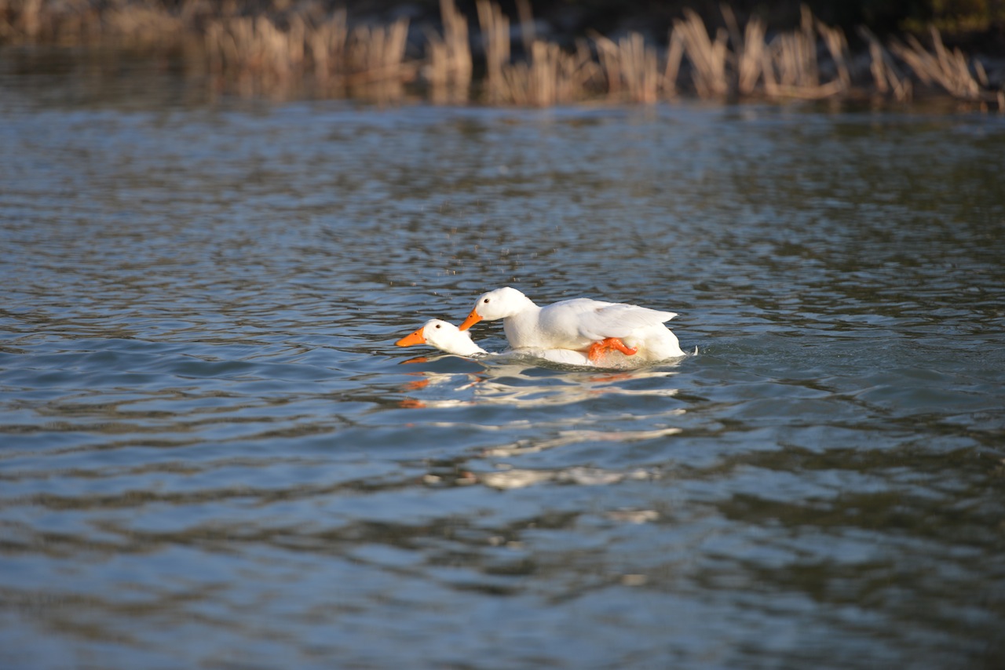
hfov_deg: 10.3
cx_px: 502
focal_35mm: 200
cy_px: 335
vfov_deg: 6.9
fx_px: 5584
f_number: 2.8
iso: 200
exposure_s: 1/2000
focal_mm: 200
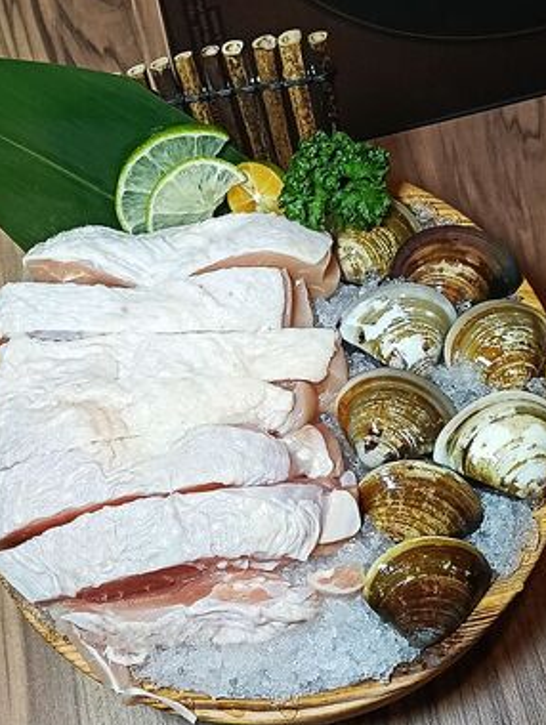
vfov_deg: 33.2
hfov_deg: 25.3
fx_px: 1217
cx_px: 245
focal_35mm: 58
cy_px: 349
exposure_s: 1/30
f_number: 1.8
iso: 100
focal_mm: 3.98
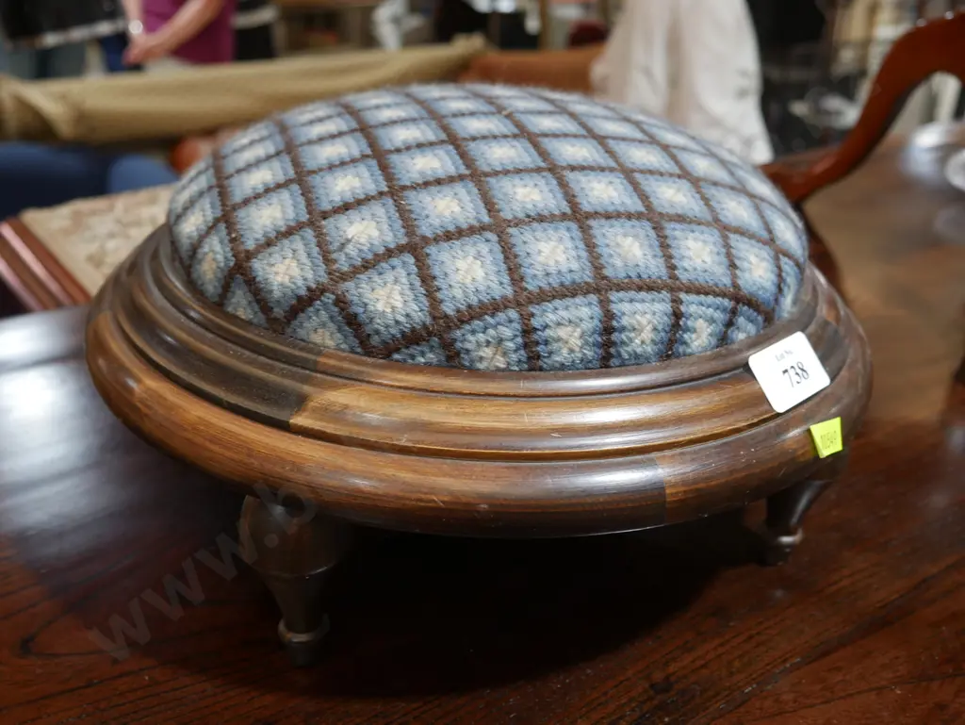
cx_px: 482
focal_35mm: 36
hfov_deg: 51.3
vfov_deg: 39.7
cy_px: 362
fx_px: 1004
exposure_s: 1/60
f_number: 4
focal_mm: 18
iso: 400
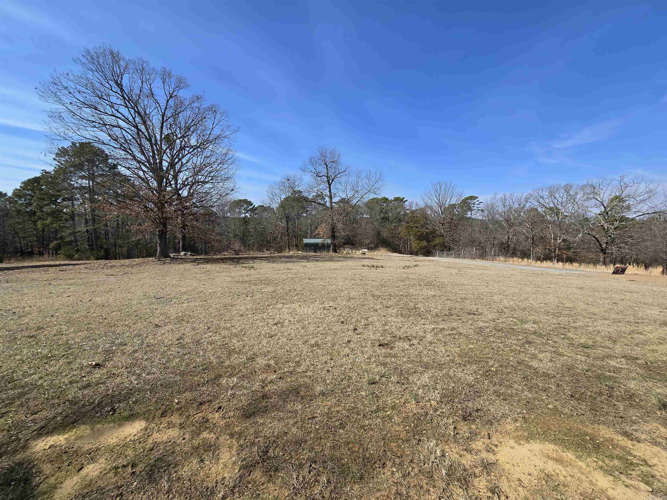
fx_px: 250
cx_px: 334
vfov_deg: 89.9
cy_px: 250
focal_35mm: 13
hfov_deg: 106.2
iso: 50
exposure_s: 1/2027
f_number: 2.2
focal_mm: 2.2
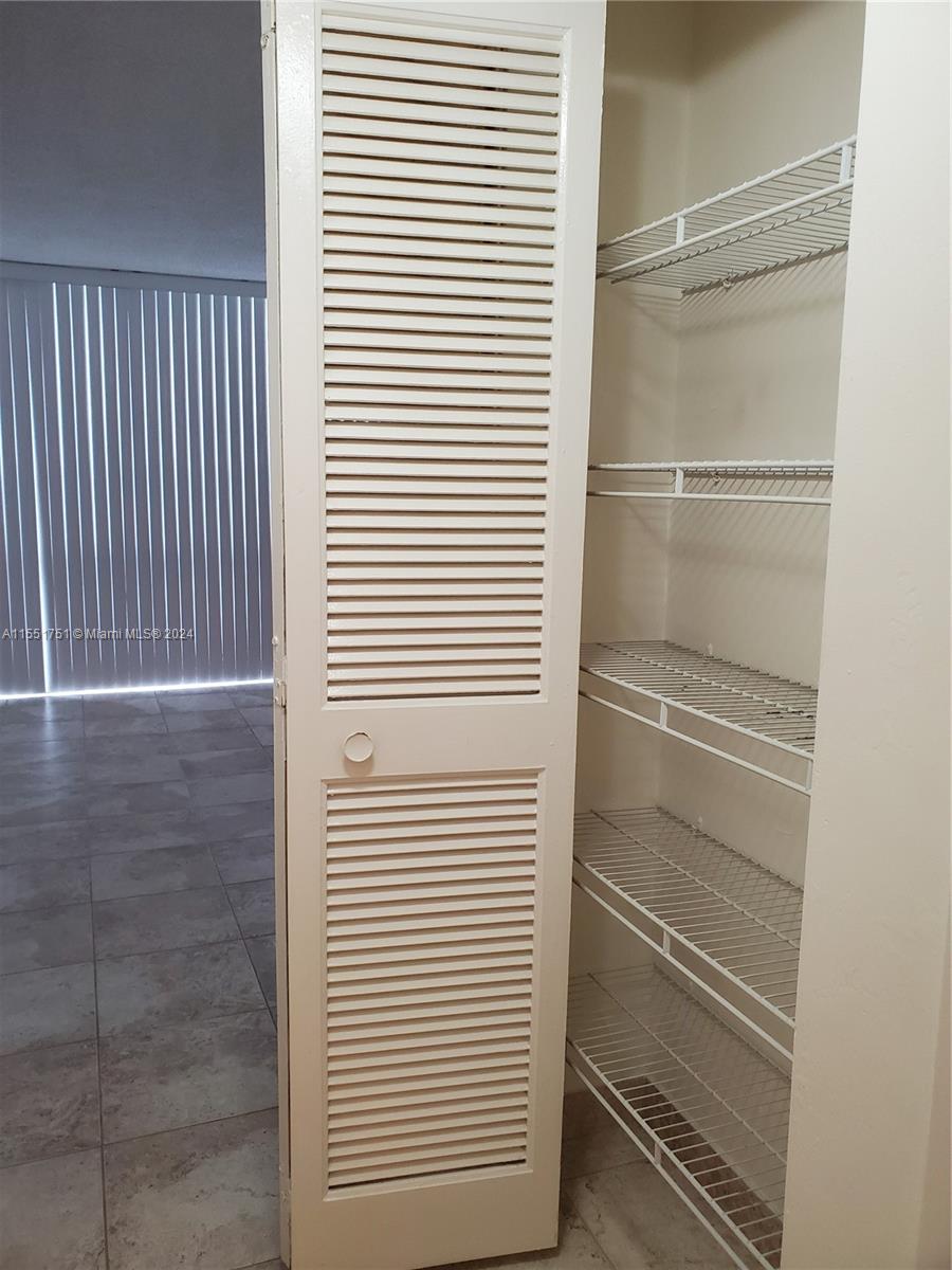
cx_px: 476
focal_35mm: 26
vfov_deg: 67.3
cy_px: 635
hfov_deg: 53.1
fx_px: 953
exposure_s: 1/60
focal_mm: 4.3
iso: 250
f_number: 2.4
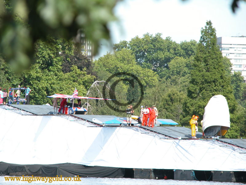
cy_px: 92
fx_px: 1990
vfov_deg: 5.3
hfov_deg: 7.1
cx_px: 123
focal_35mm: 280
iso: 100
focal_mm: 71.2
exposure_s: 1/244
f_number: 4.7
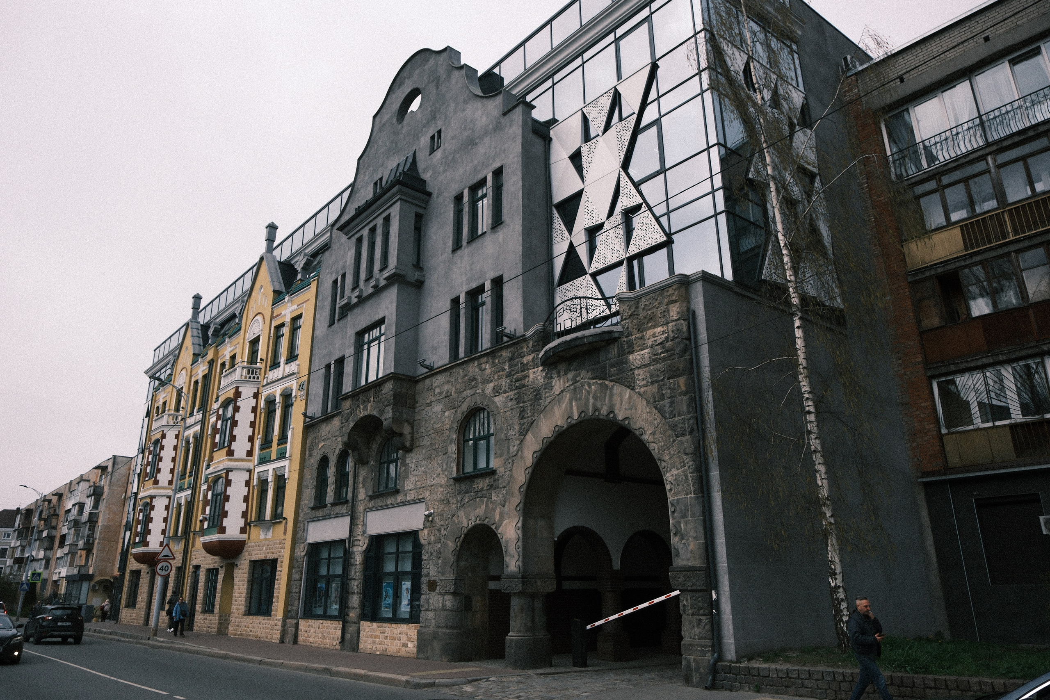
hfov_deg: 73.7
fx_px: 700
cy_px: 350
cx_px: 525
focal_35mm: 24
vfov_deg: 53.1
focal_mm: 16
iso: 400
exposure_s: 1/3200
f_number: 4
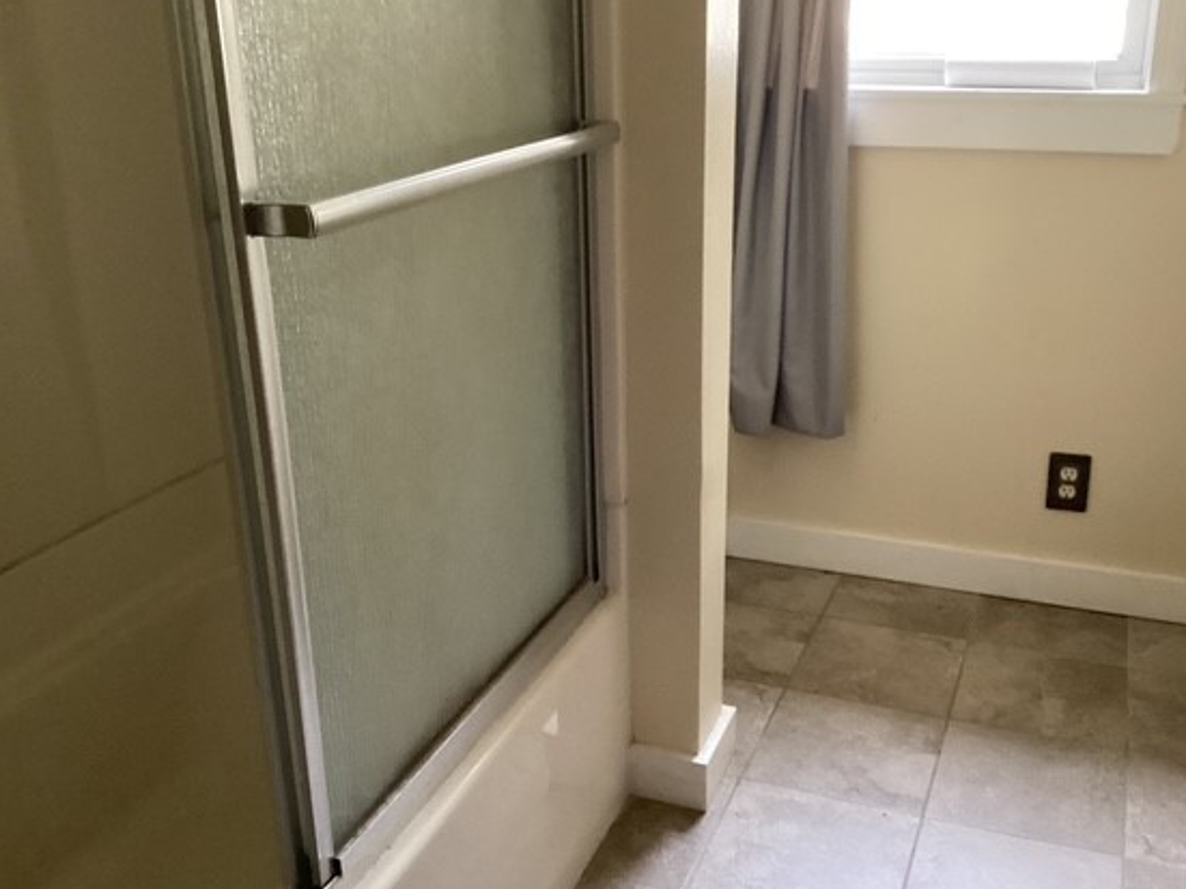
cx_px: 652
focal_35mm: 36
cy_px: 456
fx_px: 1233
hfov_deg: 51.3
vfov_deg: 39.6
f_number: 2.4
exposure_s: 1/30
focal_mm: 3.3
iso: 400
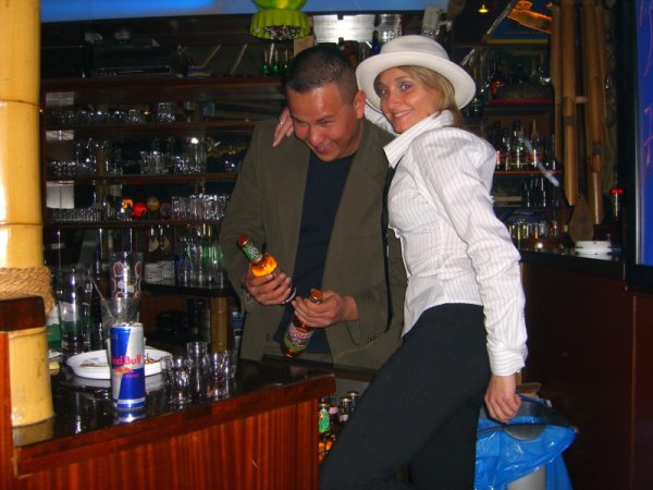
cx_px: 326
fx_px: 717
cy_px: 245
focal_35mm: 38
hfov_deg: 49.0
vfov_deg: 37.7
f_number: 2.8
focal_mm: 7.9
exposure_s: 1/60
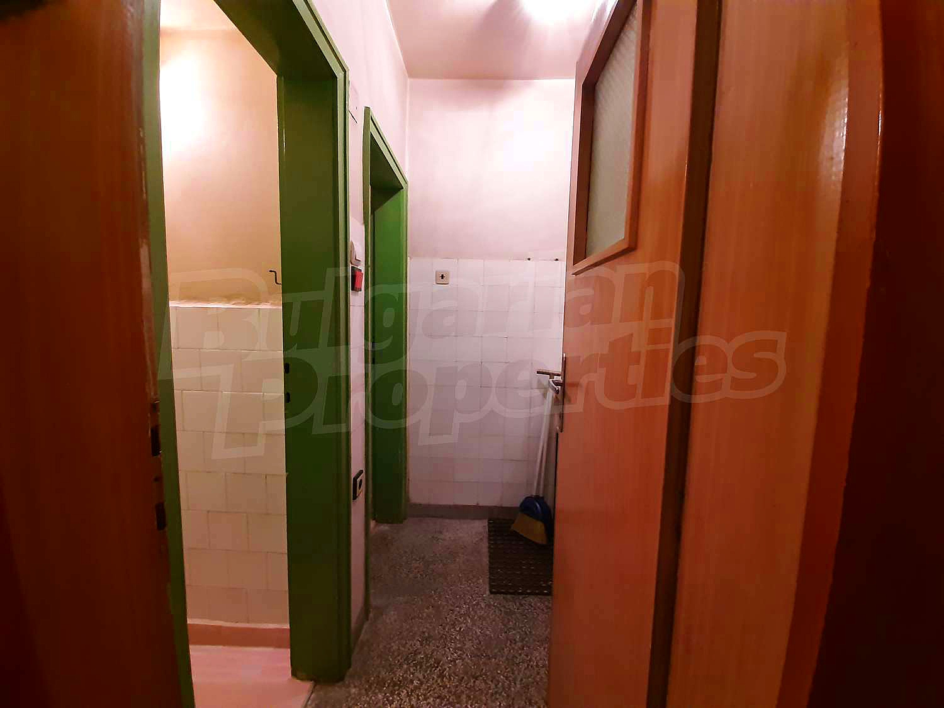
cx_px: 472
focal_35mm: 13
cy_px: 354
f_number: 2.2
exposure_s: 1/25
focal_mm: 1.42
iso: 400
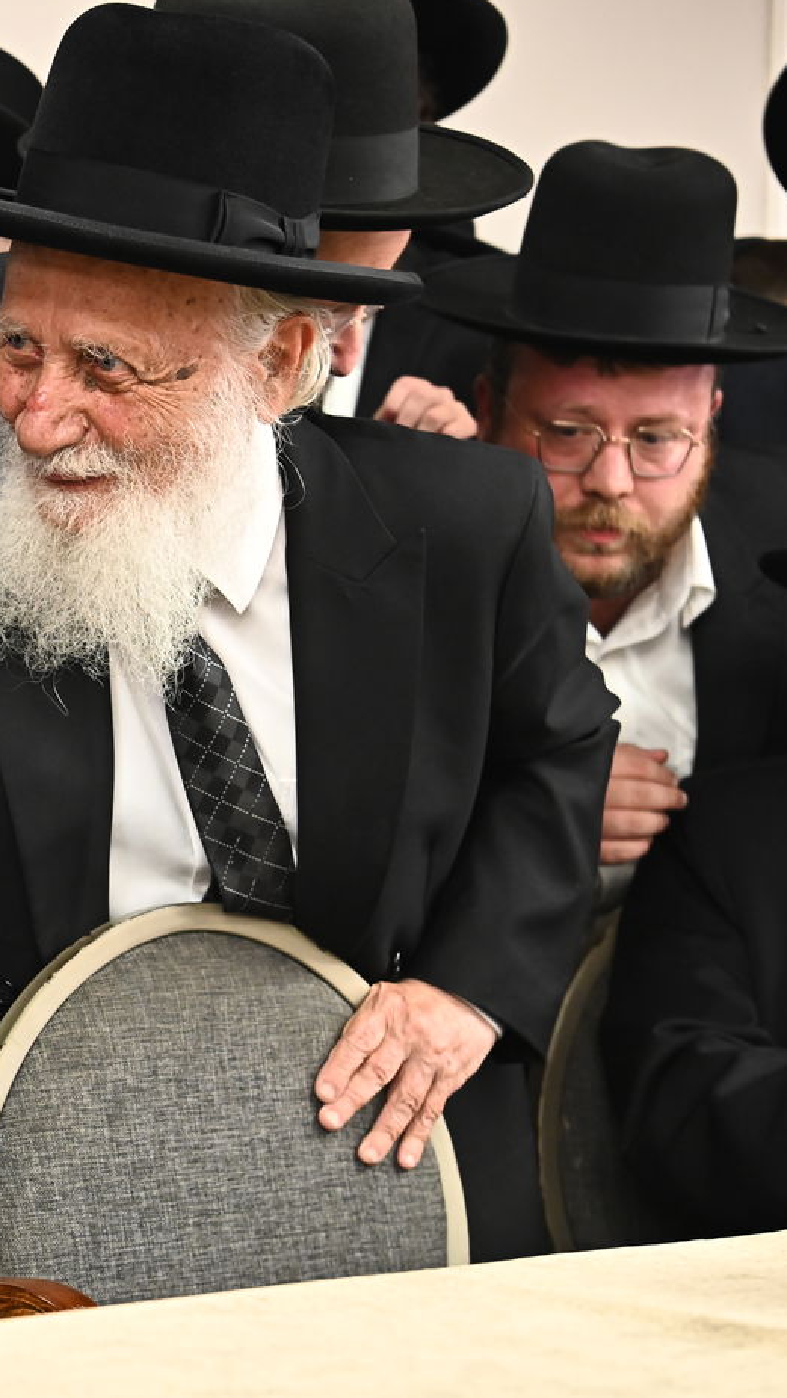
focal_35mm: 76
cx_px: -165
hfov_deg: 15.3
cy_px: 697
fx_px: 2819
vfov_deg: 27.9
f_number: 5
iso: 3200
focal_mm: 48
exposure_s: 1/200
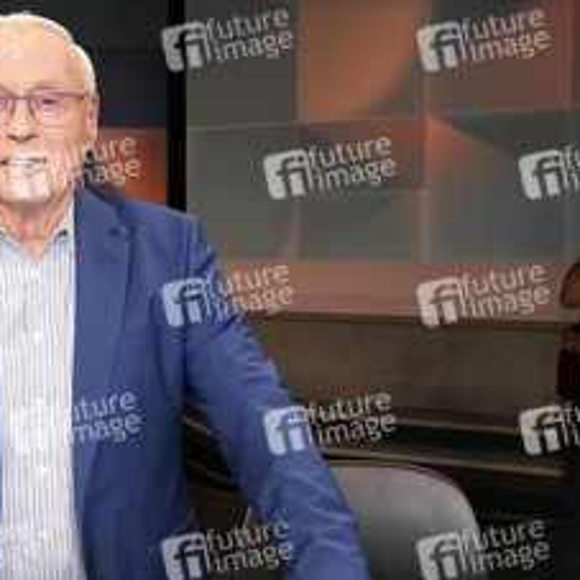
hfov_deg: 29.6
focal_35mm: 54
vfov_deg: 31.5
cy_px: 360
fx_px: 1024
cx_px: 6
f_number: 5.6
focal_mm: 32
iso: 2000
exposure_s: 1/125
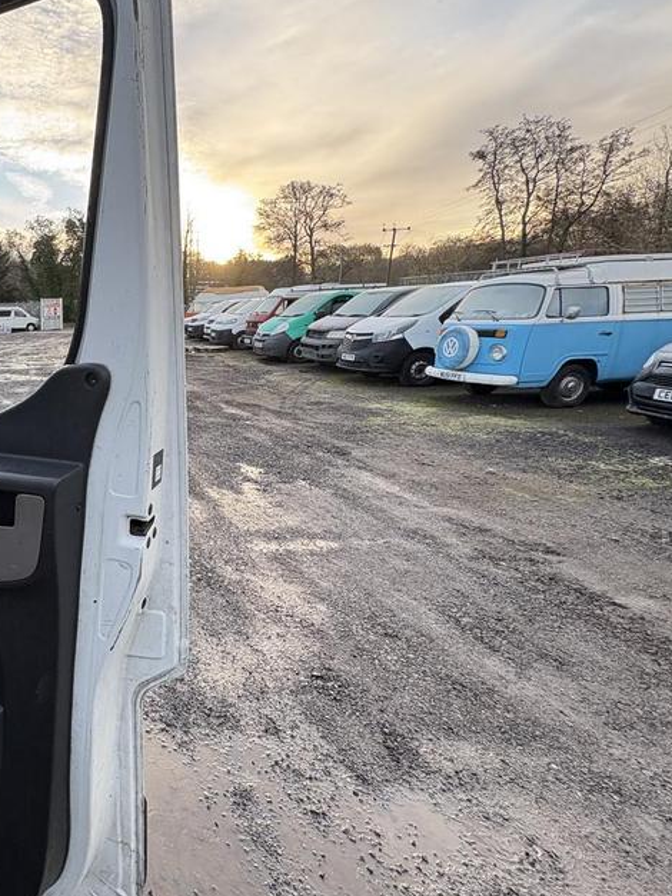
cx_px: 70
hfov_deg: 57.0
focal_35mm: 20
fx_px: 518
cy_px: 449
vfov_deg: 81.8
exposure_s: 1/99
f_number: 2.2
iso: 40
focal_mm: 2.22
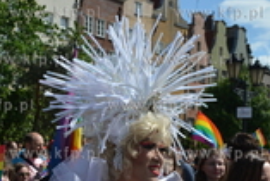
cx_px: 115
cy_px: 177
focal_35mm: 89
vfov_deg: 15.1
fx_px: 668
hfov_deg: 22.8
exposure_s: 1/3200
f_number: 5
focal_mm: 35
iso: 400
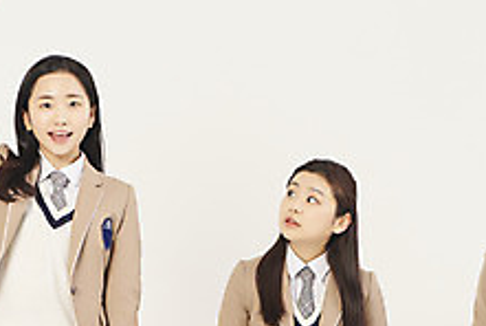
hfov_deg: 14.5
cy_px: 328
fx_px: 1906
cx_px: 206
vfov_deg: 9.7
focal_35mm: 141
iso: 200
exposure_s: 1/125
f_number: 8
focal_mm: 52
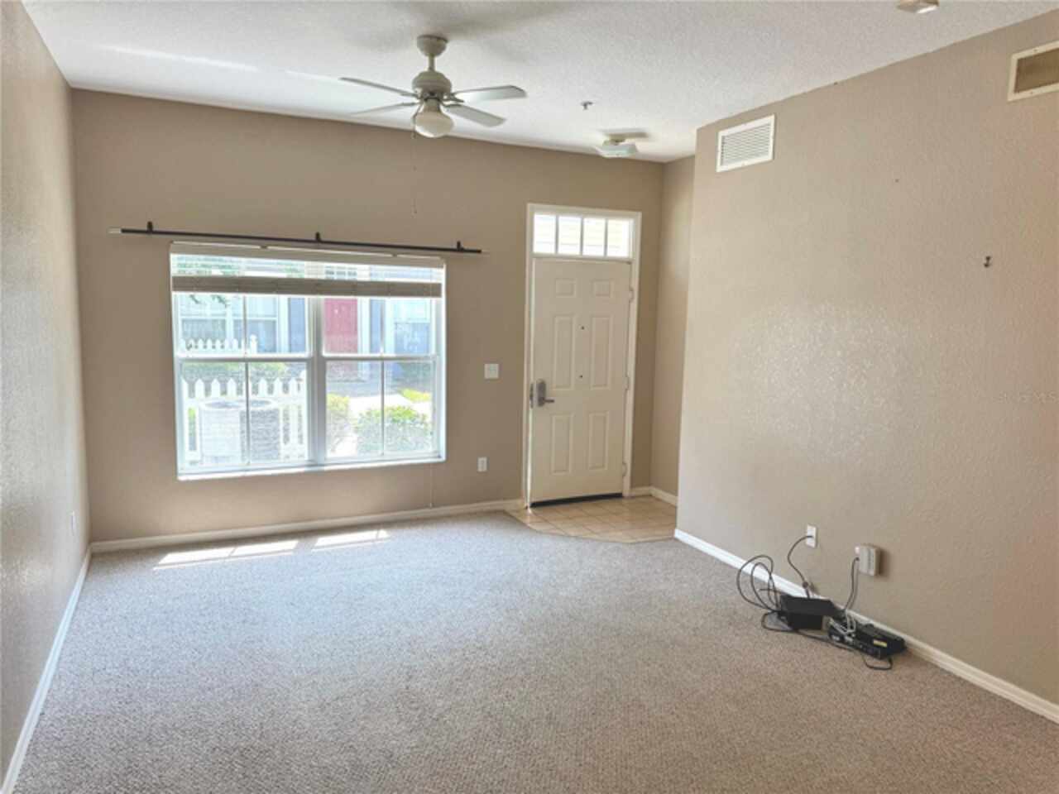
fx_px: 734
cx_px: 530
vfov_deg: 56.8
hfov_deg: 71.6
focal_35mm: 24
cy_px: 397
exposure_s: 1/231
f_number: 1.78
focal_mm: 6.76
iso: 64
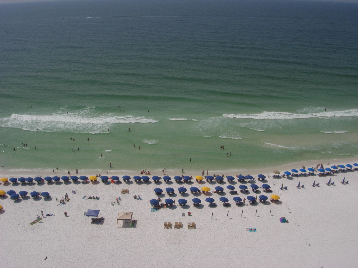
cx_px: 179
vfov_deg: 37.7
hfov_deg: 49.0
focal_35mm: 38
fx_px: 393
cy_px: 134
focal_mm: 7.8
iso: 79
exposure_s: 1/2048
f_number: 4.8
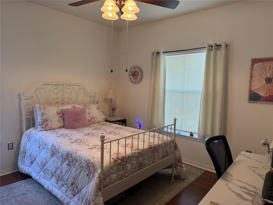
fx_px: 189
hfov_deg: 71.6
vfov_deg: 56.8
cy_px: 102
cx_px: 136
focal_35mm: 24
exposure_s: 1/60
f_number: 1.78
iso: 125
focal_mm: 6.76
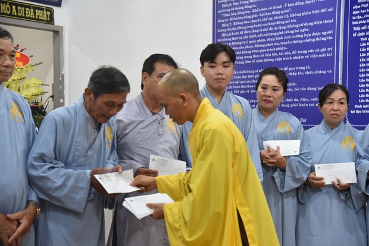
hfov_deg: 30.9
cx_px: 184
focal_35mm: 65
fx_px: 667
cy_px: 123
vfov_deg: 20.9
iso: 720
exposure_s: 1/60
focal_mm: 65
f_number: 4
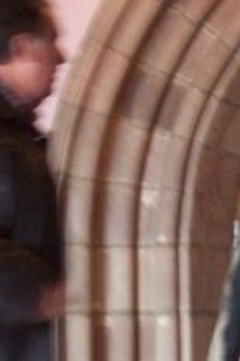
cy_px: 181
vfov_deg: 15.5
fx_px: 1322
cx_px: 279
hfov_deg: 10.2
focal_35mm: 132
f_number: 2.8
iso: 200
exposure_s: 1/8
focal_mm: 6.2
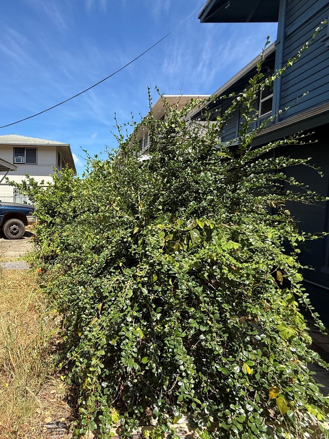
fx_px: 241
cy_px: 217
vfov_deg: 84.7
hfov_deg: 64.1
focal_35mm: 19
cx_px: 77
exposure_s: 1/1189
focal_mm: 2.22
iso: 50
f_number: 2.2
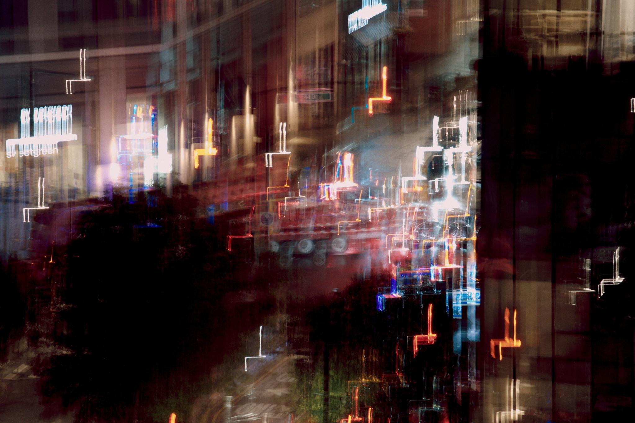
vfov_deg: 3.6
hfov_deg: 5.4
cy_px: 212
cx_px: 318
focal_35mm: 381
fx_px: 6722
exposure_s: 1
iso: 500
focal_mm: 381.2
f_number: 6.3
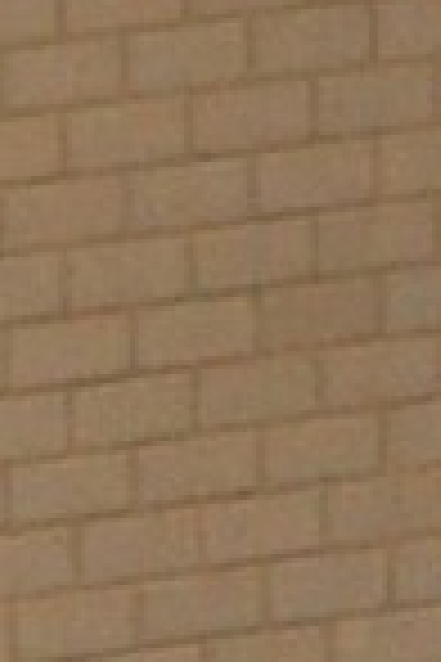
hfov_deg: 2.4
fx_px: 10555
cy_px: 2171
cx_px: 878
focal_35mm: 574
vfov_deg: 3.5
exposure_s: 1/60
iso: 800
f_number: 4
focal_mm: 55
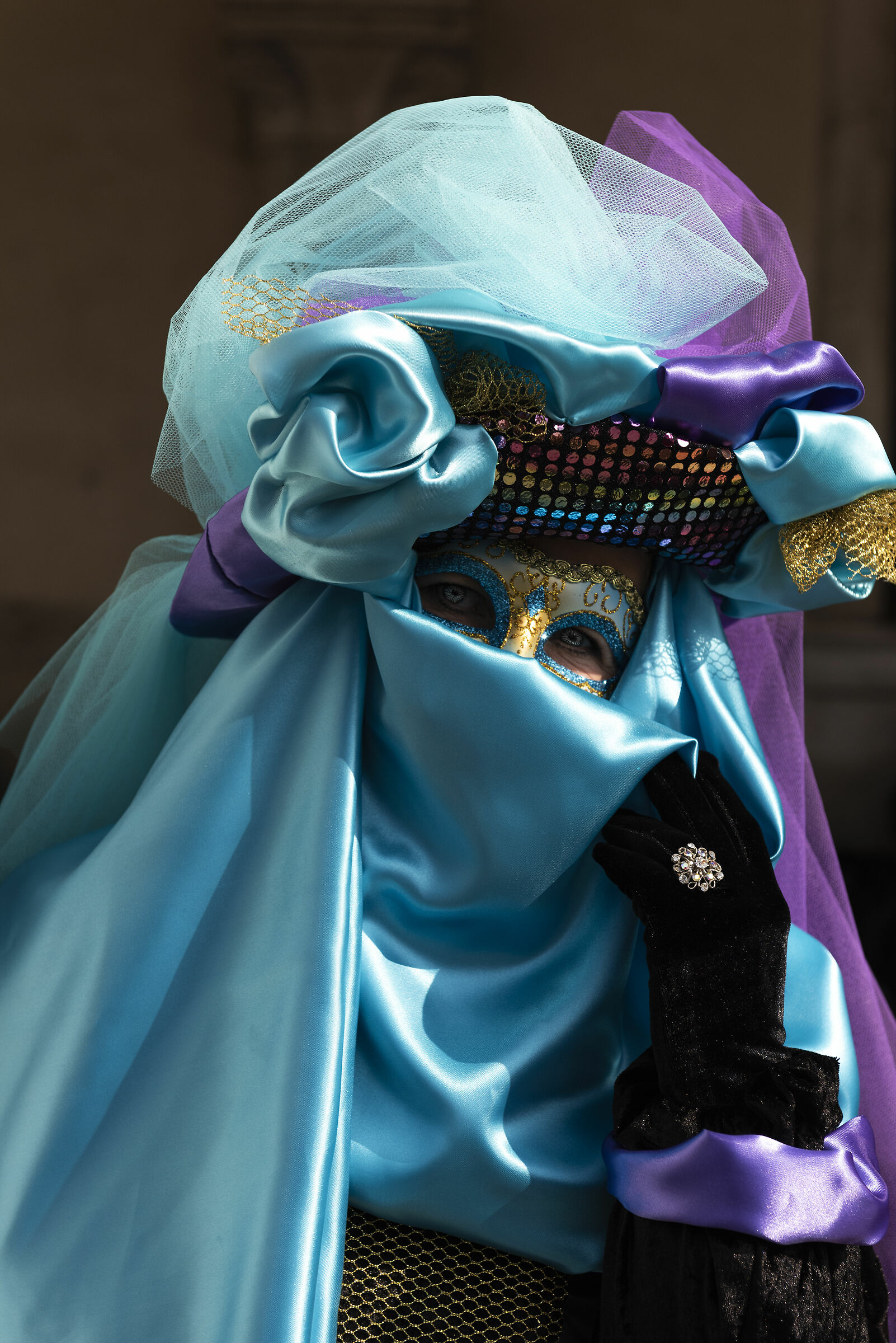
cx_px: 448
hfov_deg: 19.5
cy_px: 672
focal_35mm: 70
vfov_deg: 28.8
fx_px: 2611
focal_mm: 70
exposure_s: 1/2000
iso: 400
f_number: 6.3
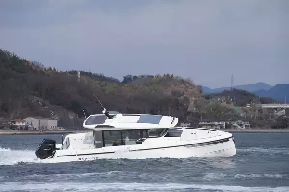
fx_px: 1605
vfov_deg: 6.9
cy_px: 96
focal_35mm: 200
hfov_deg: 10.3
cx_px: 144
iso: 500
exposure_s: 1/1600
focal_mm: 200
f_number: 8
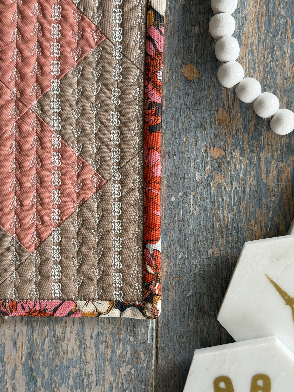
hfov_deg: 30.3
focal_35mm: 48
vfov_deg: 39.7
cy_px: 196
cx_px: 147
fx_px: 544
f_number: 1.78
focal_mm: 6.76
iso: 160
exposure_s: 1/60
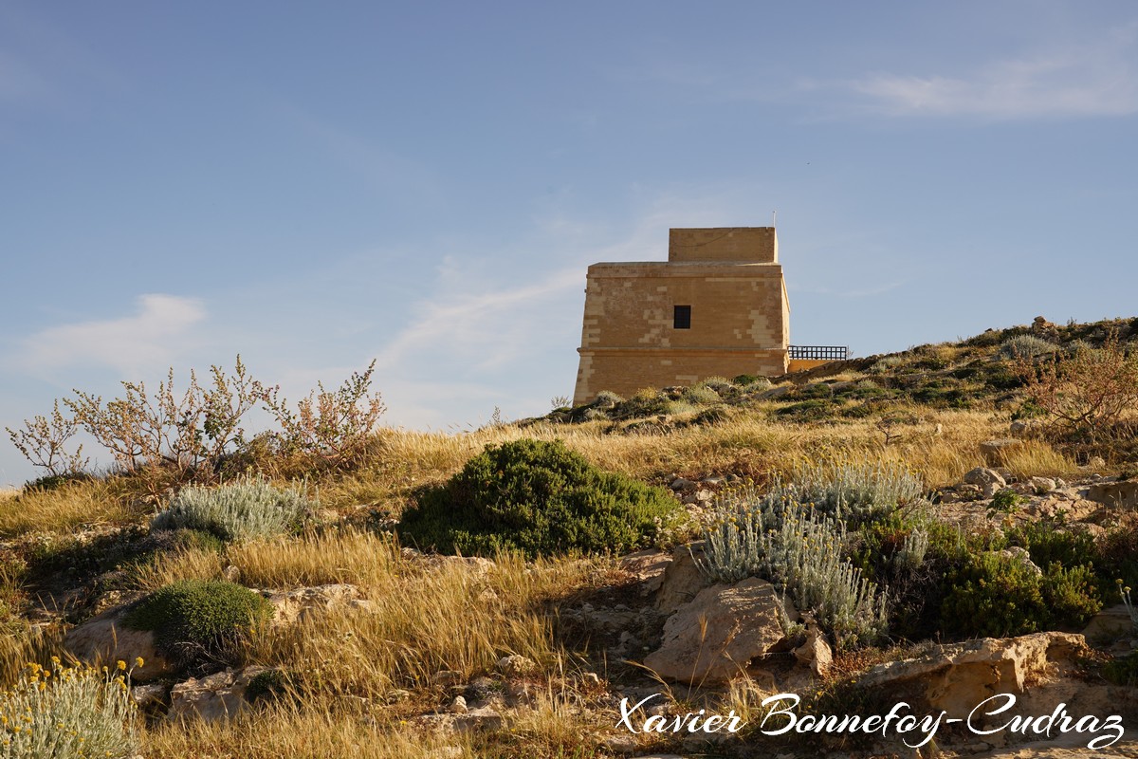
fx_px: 1391
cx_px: 569
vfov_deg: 30.5
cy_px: 380
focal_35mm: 44
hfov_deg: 44.5
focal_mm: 44
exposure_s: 1/100
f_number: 13
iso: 100
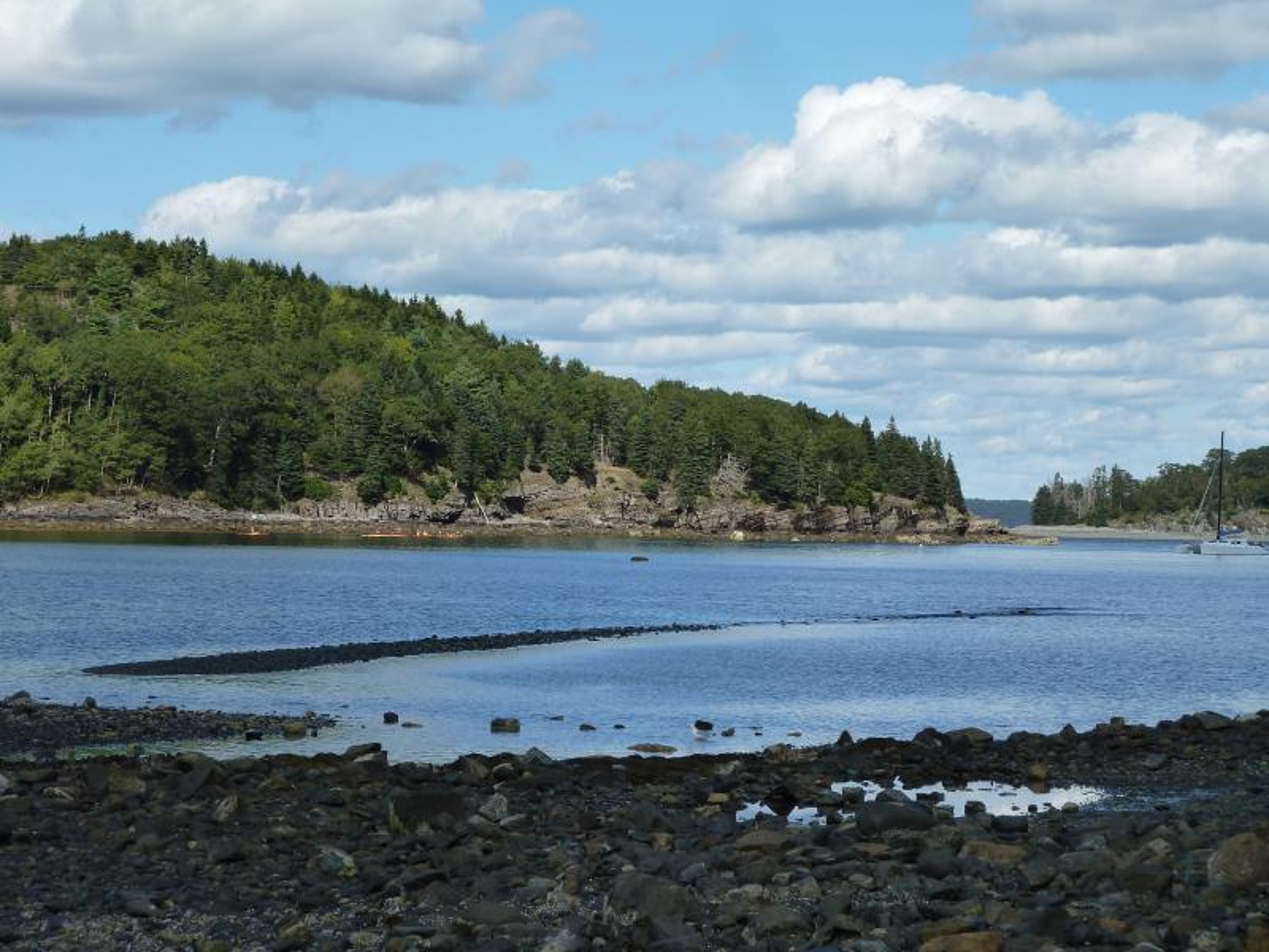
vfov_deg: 13.3
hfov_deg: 17.7
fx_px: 4069
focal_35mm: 111
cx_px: 634
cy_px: 476
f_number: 5.6
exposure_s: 1/500
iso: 125
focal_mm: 18.2
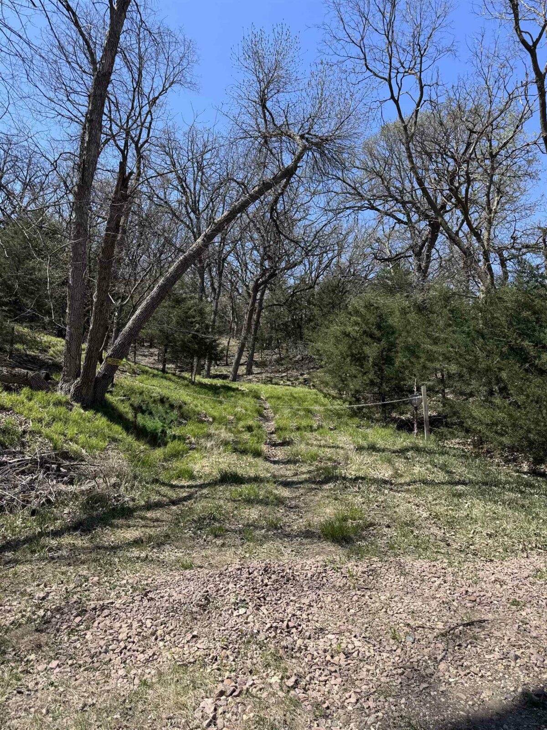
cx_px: 274
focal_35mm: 24
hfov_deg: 56.8
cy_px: 365
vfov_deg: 71.6
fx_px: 506
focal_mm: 6.76
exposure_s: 1/2604
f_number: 1.78
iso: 80
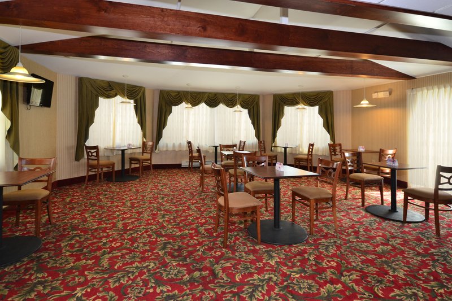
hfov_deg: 90.0
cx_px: 226
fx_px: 226
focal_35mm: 18
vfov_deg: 67.4
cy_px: 150
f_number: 5.6
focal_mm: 12
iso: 400
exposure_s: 1/30
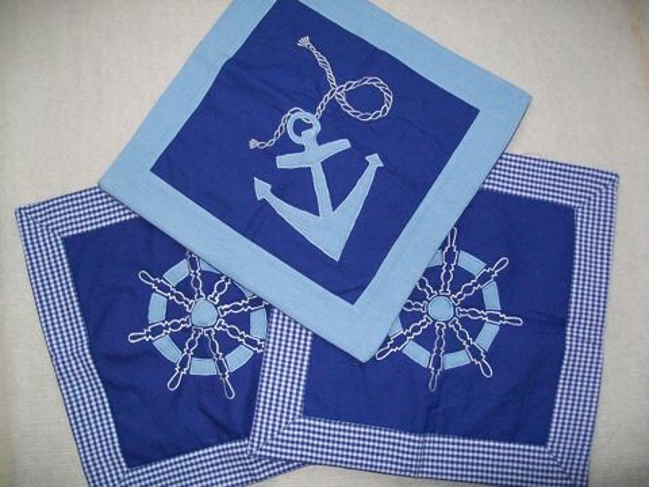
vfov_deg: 41.8
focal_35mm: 34
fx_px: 637
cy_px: 244
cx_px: 324
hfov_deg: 54.0
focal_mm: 6.1
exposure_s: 1/60
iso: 160
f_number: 2.7
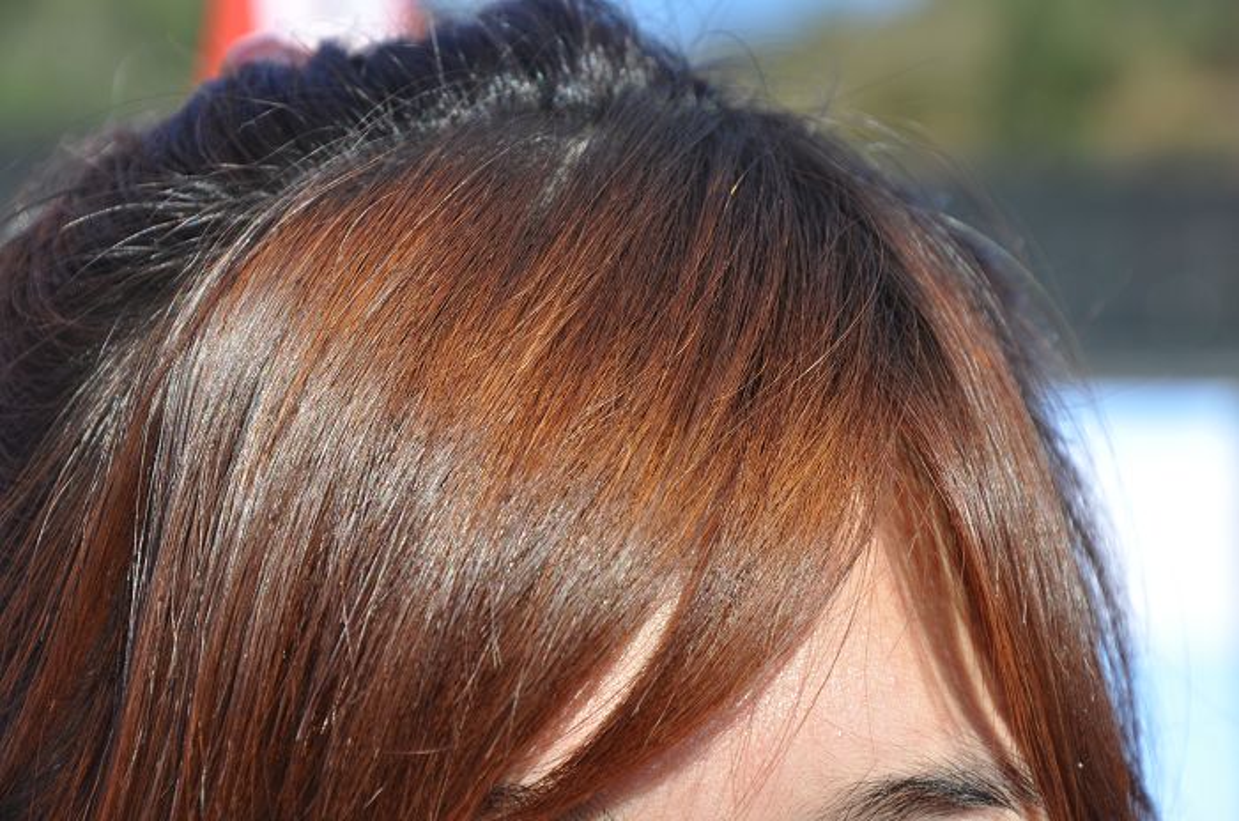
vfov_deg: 8.7
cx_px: 620
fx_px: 5411
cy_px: 410
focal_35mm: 158
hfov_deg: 13.1
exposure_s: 1/320
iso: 320
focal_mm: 105
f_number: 9
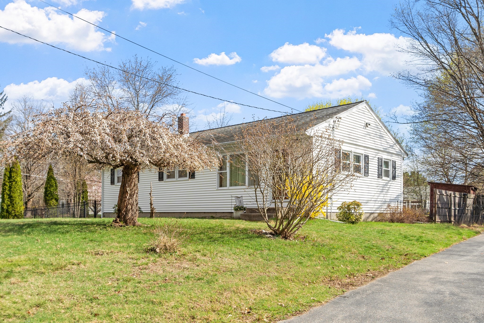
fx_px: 444
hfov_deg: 57.2
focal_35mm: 33
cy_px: 162
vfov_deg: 40.0
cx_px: 242
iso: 100
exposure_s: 1/250
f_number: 8
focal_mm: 22
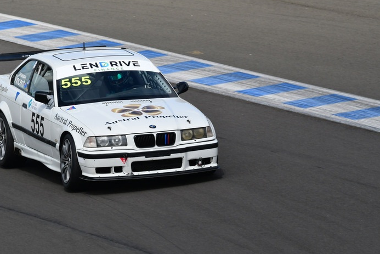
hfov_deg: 3.1
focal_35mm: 658
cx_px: 176
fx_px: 6950
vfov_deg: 2.1
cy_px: 119
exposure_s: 1/640
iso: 320
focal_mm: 380
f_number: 10
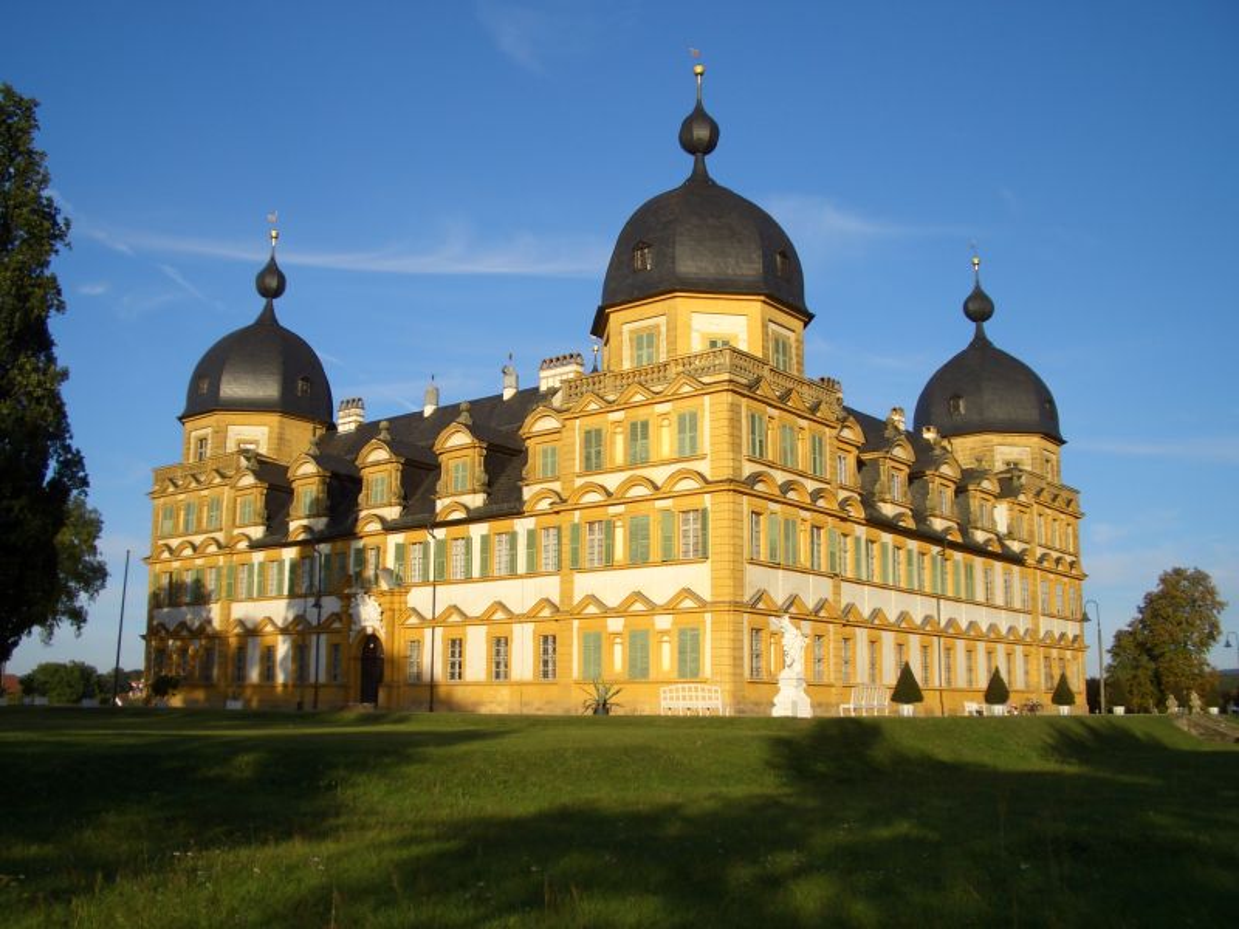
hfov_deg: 52.6
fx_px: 1253
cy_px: 464
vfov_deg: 40.7
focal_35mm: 35
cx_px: 620
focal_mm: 5.8
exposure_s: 1/400
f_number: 4.3
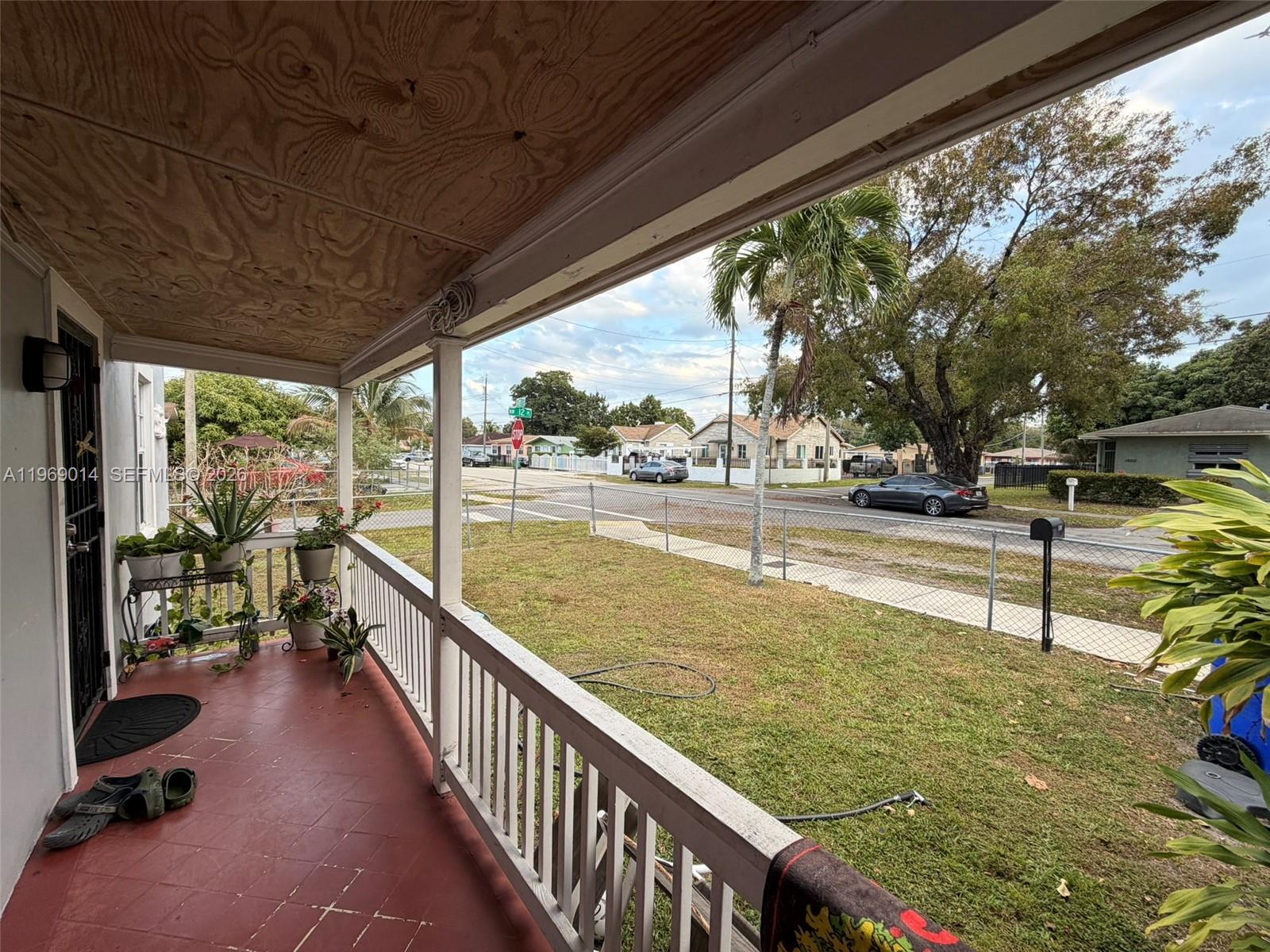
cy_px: 476
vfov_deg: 85.7
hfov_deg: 102.1
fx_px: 514
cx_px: 635
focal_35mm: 14
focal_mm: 2.22
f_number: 2.2
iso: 40
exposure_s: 1/121
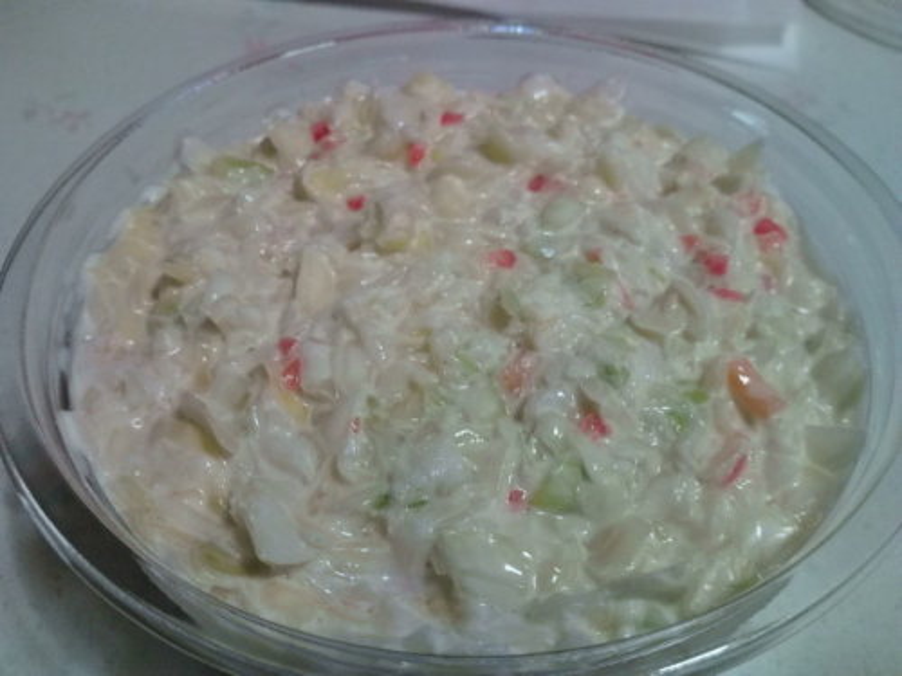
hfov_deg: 56.8
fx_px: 834
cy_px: 338
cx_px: 451
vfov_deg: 44.2
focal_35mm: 32
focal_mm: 3.3
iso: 62
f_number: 2.8
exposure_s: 1/16.7
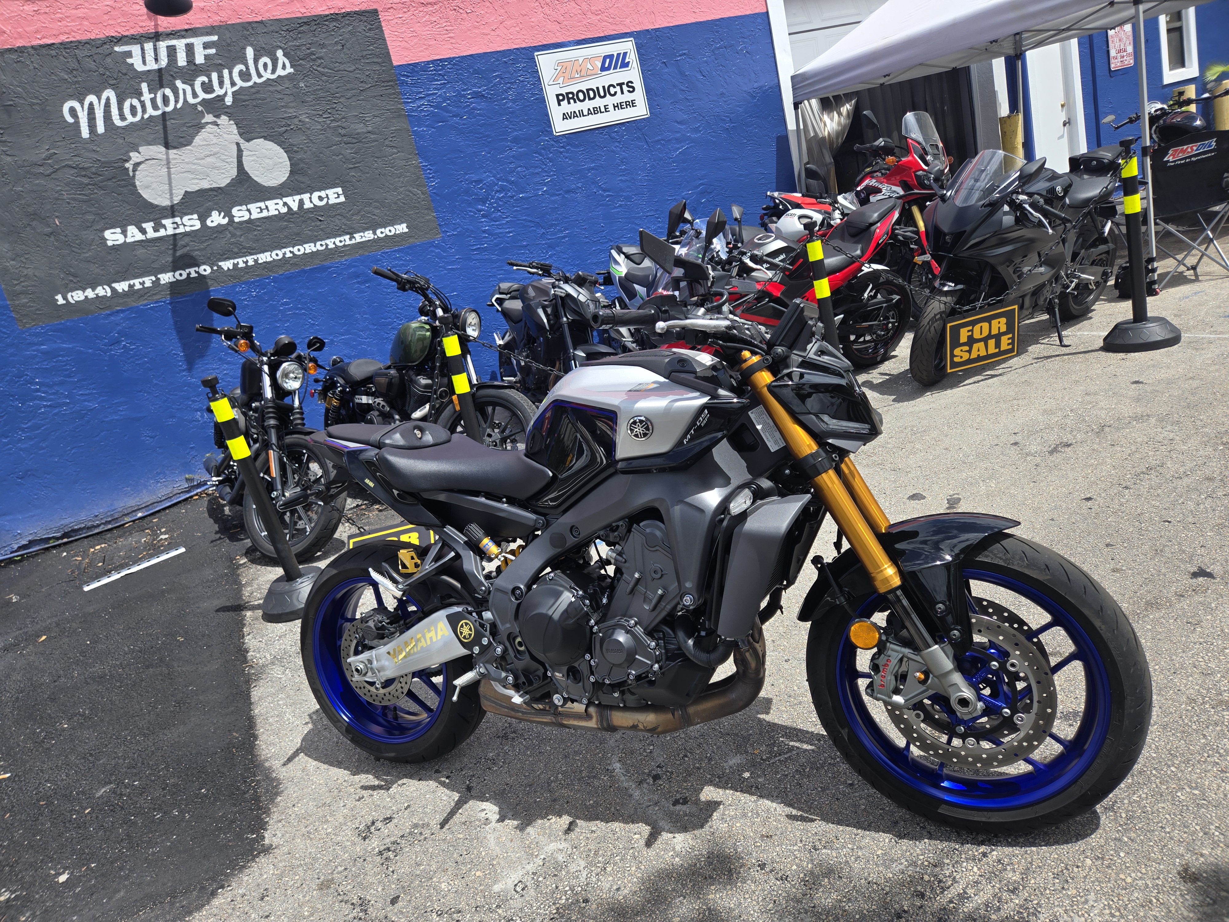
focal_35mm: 23
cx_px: 614
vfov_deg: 58.9
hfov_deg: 73.9
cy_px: 461
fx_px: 817
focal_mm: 5.4
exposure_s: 1/1799
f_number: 1.8
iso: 25
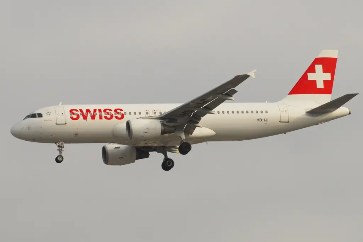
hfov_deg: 8.1
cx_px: 182
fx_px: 2571
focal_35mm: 255
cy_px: 121
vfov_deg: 5.4
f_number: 8
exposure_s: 1/500
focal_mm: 170
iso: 200
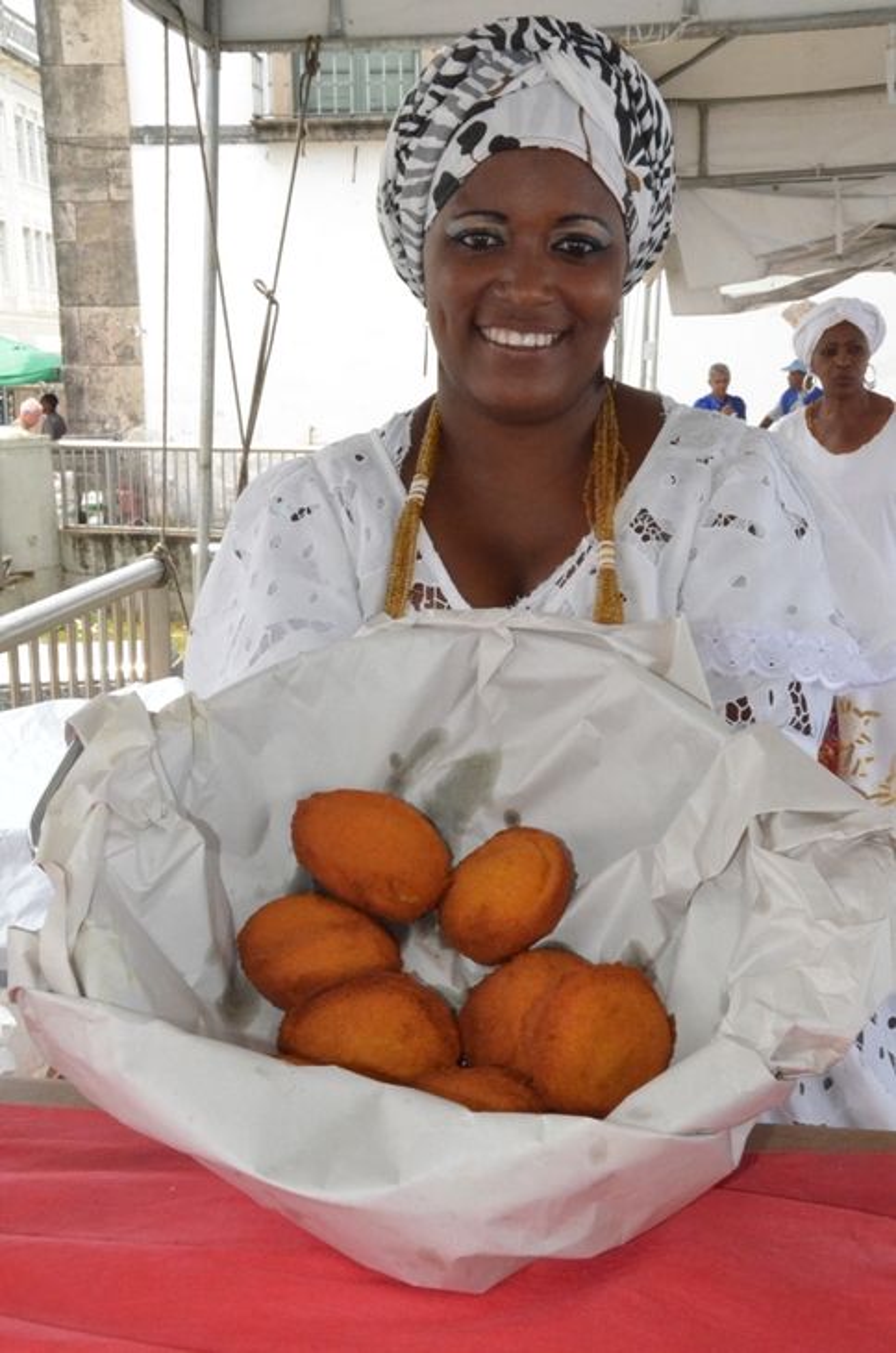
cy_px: 676
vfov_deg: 46.5
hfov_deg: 31.7
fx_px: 1575
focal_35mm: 42
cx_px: 448
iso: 5000
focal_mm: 28
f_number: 25
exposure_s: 1/250
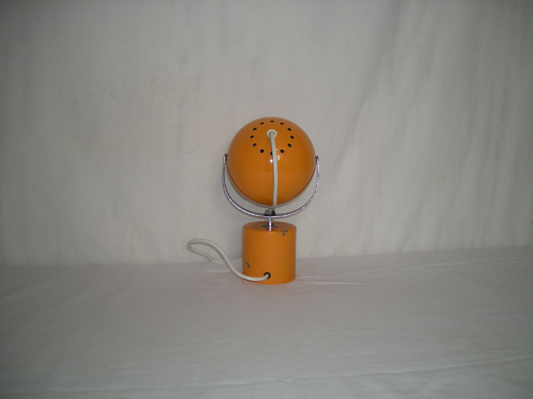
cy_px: 200
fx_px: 539
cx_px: 266
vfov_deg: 40.7
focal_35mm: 35
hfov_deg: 52.6
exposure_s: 1/54.2
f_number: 2.8
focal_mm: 5.7
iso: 50
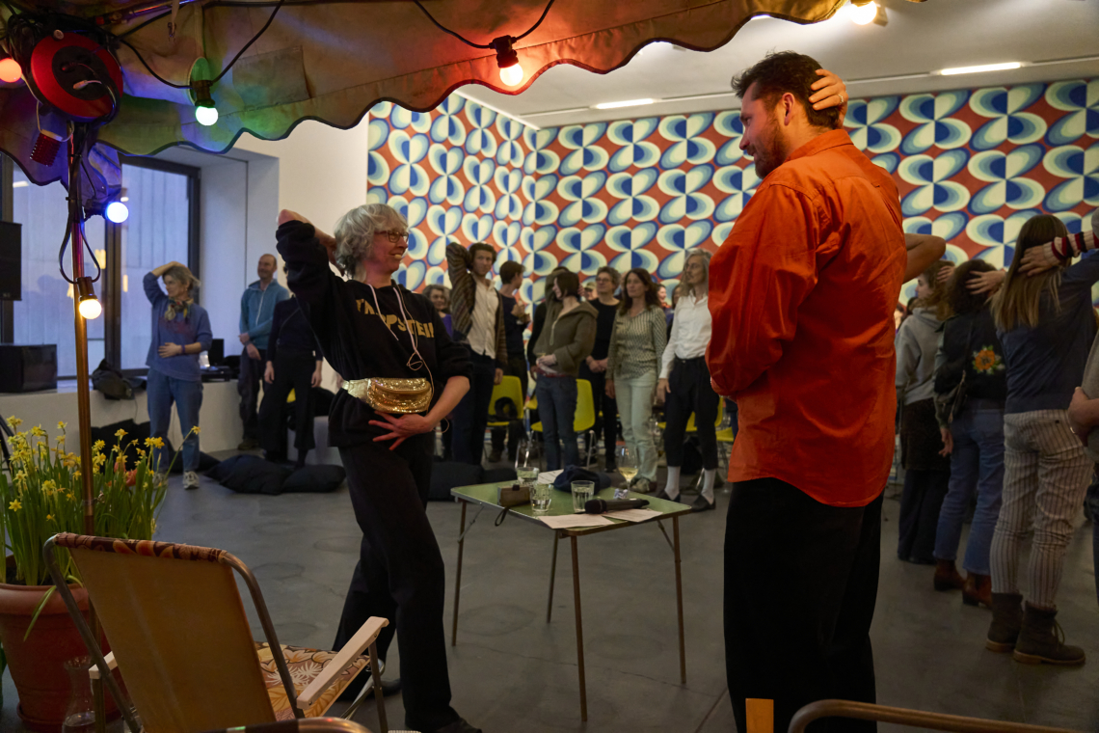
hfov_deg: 69.4
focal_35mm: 26
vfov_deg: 49.6
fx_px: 794
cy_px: 366
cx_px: 550
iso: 8000
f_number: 4
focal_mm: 26
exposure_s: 1/160
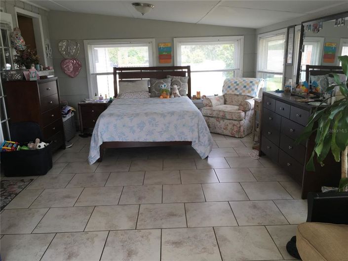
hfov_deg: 61.7
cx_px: 174
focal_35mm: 29
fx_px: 291
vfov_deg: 48.2
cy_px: 130
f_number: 2.2
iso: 32
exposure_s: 1/120
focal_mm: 4.15
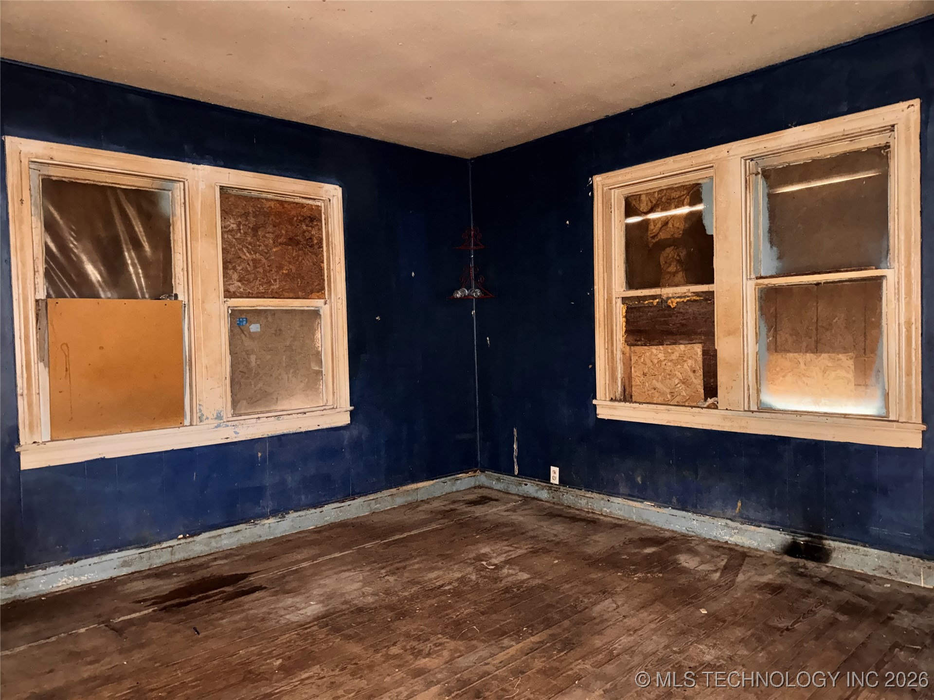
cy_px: 350
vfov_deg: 56.8
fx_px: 648
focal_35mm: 24
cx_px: 467
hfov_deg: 71.6
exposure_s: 1/4
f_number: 1.78
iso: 800
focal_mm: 6.76
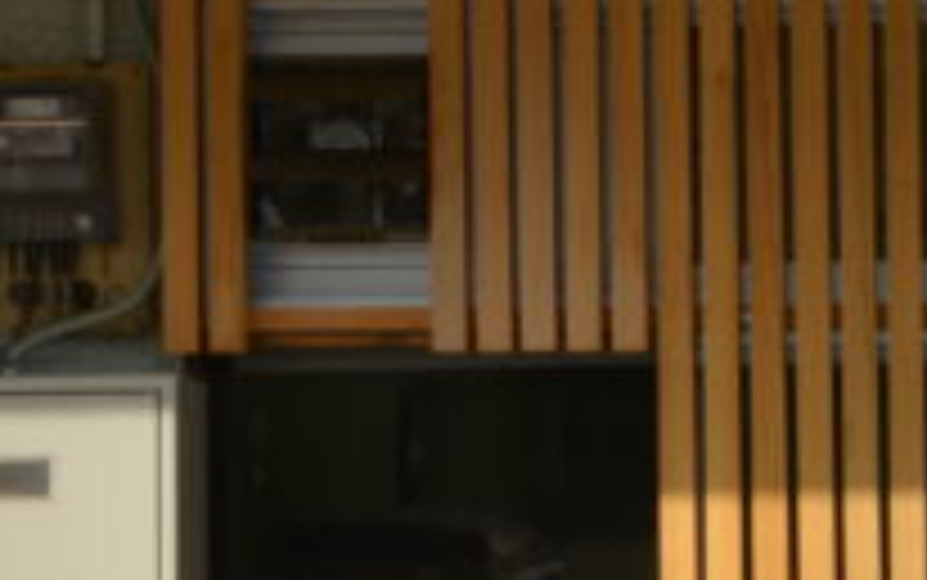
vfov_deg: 6.0
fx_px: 5575
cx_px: 1076
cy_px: 411
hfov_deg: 9.4
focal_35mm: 221
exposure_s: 1/200
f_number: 10
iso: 100
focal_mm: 29
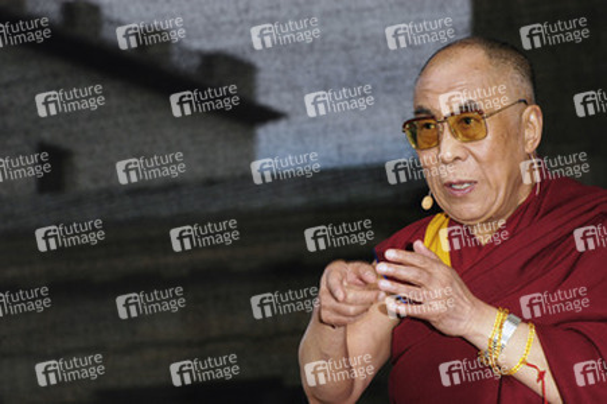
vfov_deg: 6.3
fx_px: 3665
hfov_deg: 9.5
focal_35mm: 218
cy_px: 202
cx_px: 304
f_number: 10
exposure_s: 1/160
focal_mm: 145
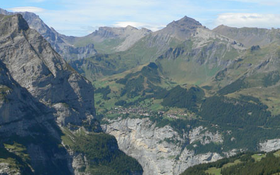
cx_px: 142
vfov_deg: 23.6
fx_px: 420
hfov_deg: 36.9
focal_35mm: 55
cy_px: 95
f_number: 8
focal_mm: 8.5
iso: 100
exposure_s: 1/250
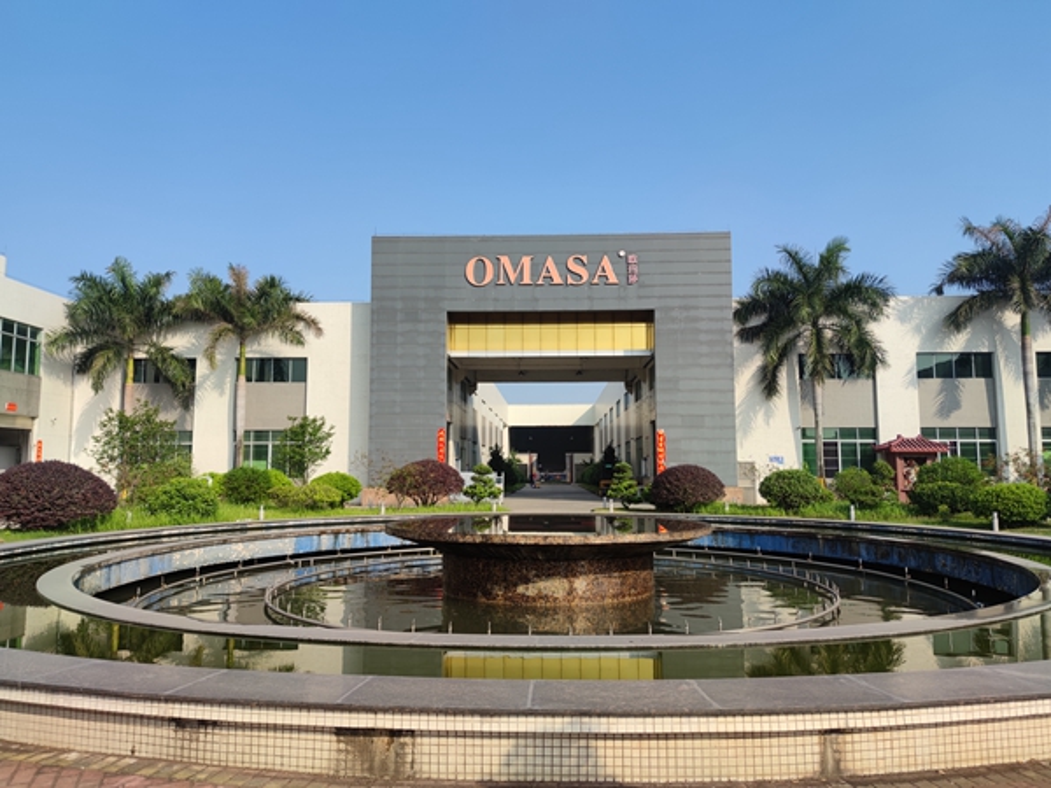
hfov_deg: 71.6
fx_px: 729
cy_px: 394
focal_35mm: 24
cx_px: 526
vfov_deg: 56.8
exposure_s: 1/1946
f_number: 1.69
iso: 50
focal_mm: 6.72
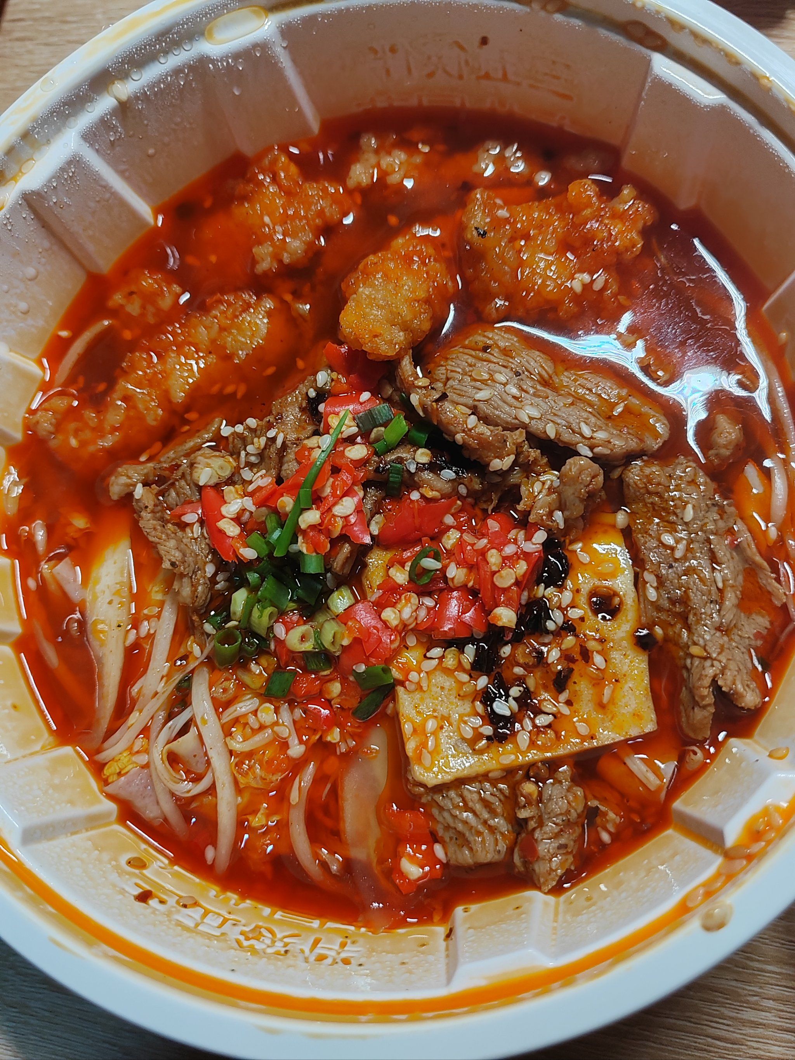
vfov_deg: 65.3
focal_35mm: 27
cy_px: 530
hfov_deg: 51.4
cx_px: 398
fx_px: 827
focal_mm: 5.52
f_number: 1.9
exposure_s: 1/100
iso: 160
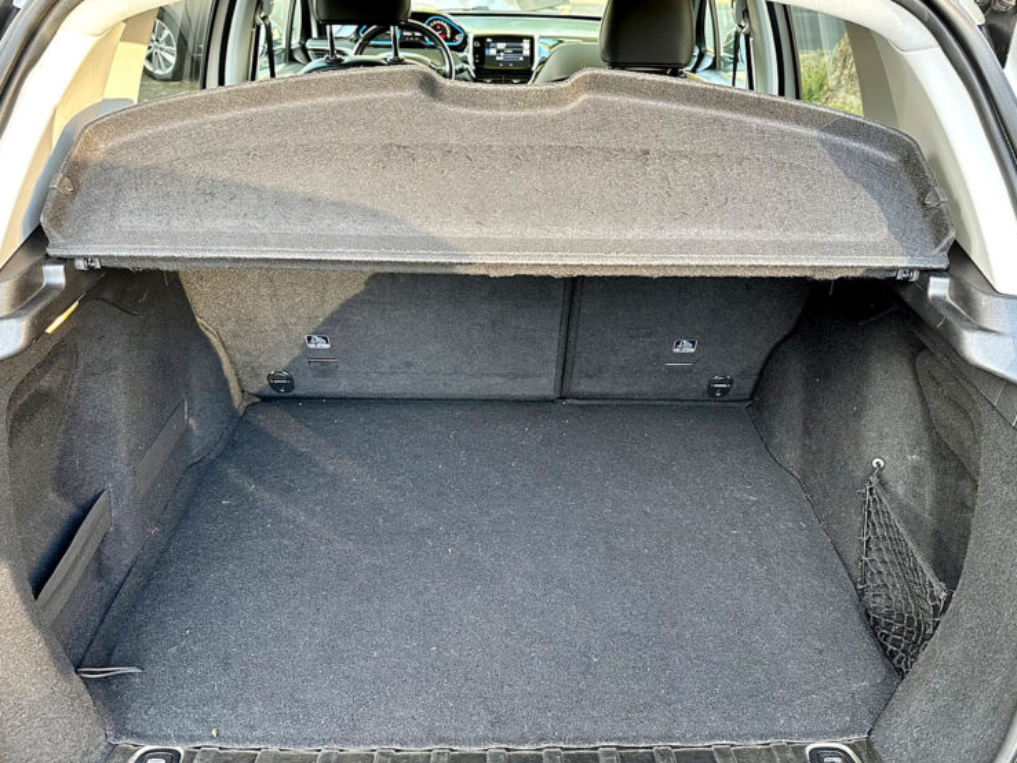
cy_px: 372
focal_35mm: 26
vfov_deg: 53.1
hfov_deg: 67.3
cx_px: 513
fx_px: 764
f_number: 1.78
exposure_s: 1/60
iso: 250
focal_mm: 6.86
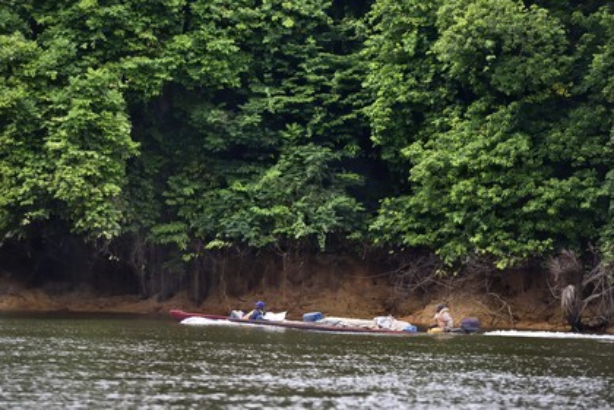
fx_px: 3155
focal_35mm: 185
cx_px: 307
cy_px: 205
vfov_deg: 7.4
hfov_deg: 11.1
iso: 1600
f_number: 4
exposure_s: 1/800
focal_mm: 185
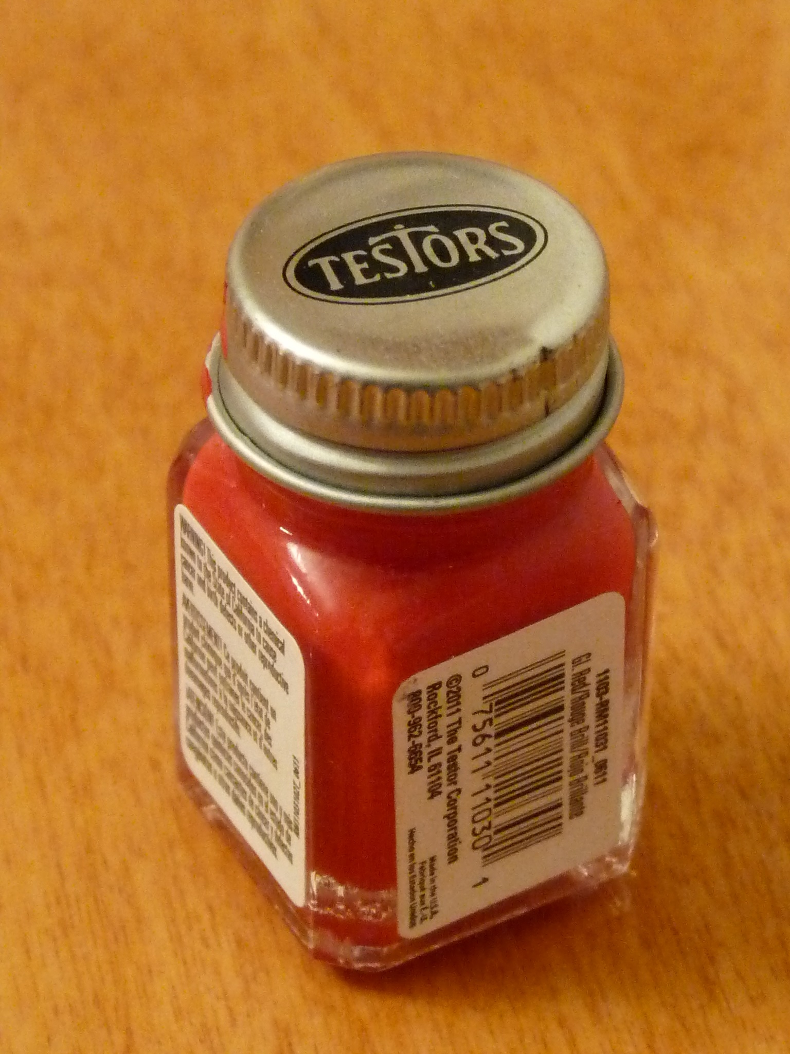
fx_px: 4534
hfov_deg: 10.0
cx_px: 395
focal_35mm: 149
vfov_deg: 13.3
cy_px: 527
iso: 800
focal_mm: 14.9
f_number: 3.4
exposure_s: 1/25
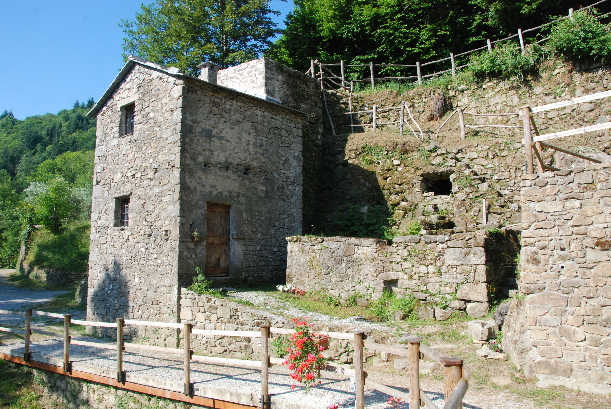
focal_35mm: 27
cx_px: 306
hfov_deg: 67.3
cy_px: 204
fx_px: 459
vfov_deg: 48.0
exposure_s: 1/400
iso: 800
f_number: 10
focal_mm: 18
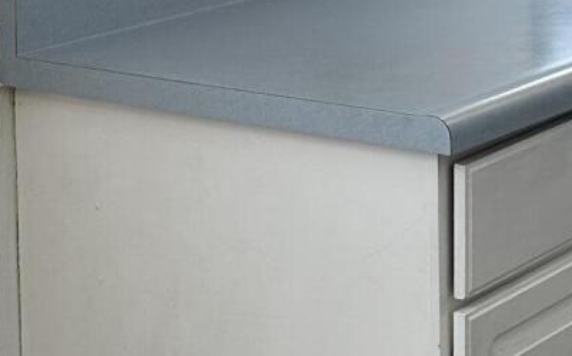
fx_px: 1978
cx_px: 515
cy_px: -214
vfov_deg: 9.9
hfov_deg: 16.2
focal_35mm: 127
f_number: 1.78
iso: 80
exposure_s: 1/133
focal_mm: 6.86
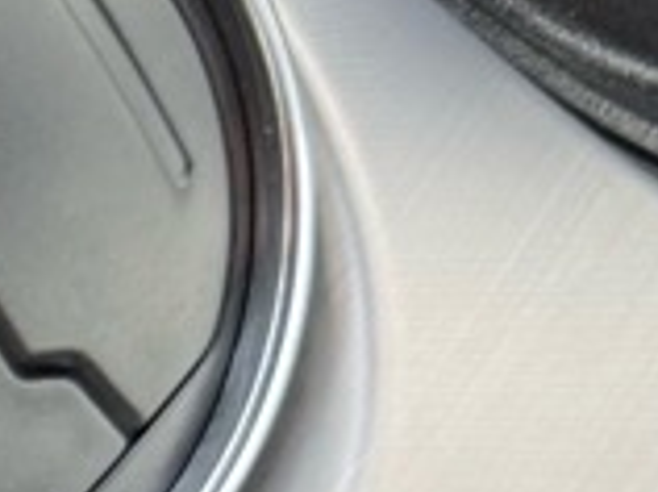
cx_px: -1458
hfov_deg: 7.5
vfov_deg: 6.1
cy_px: 1455
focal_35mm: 227
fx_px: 4308
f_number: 1.78
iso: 100
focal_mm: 6.76
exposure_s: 1/246
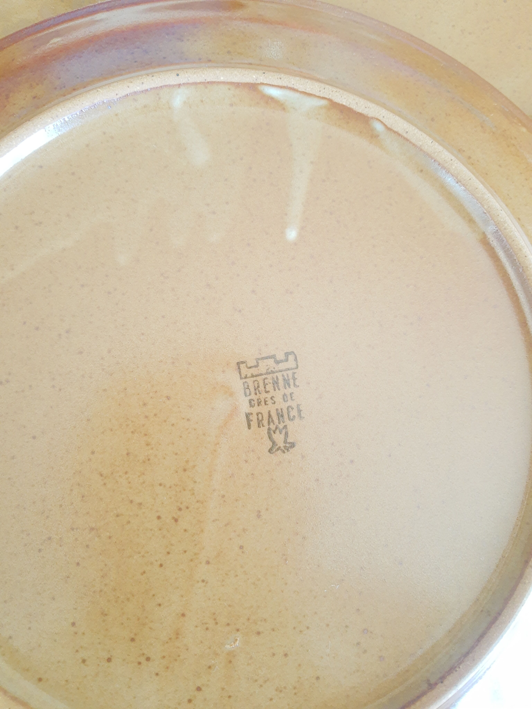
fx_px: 533
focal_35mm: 26
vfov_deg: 67.3
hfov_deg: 53.1
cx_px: 266
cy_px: 354
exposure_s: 1/50
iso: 224
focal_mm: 3.95
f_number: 1.8
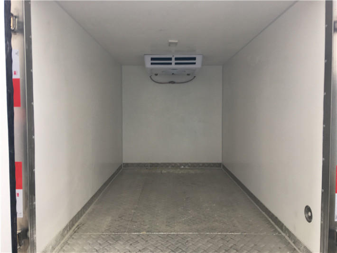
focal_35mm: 29
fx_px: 282
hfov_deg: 61.7
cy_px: 126
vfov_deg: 48.2
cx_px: 168
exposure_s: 1/50
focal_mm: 4.15
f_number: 2.2
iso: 32
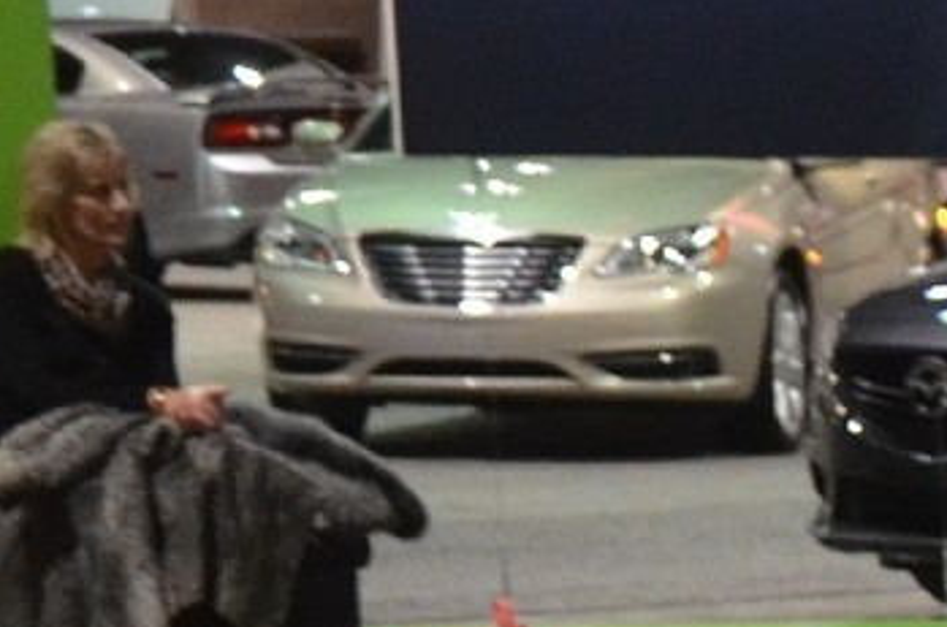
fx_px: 6771
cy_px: 1873
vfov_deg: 5.0
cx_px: 2477
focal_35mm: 258
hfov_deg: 7.4
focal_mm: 24
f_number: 2.8
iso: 1600
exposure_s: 1/50
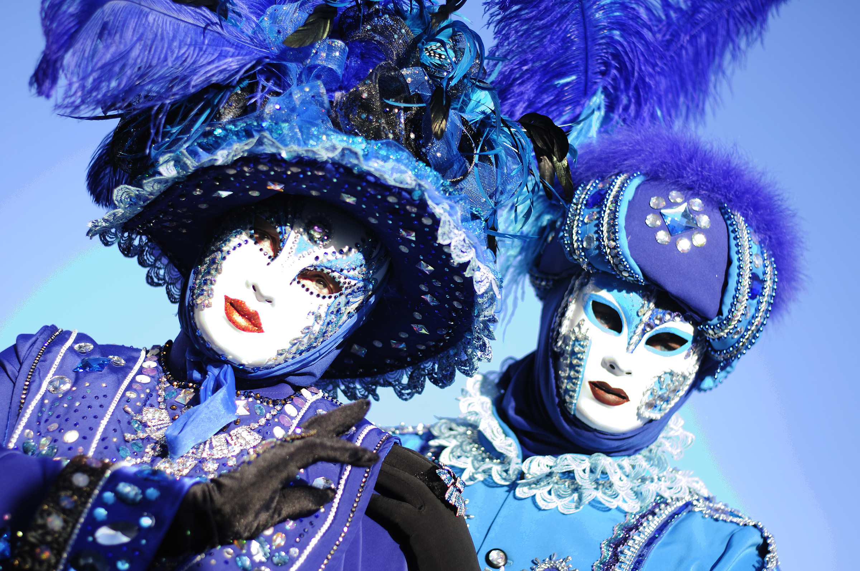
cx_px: 430
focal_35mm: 75
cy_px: 286
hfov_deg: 27.0
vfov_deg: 18.1
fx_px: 1789
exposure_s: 1/1000
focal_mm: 50
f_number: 2
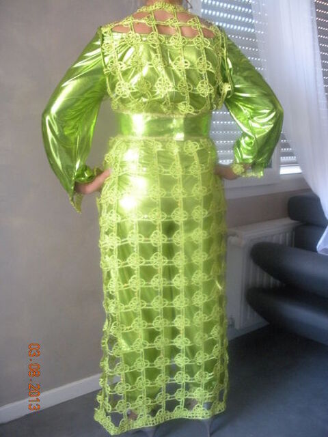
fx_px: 455
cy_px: 218
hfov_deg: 39.7
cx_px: 164
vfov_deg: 51.4
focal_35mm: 36
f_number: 3.5
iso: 400
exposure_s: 1/22.1
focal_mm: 6.3
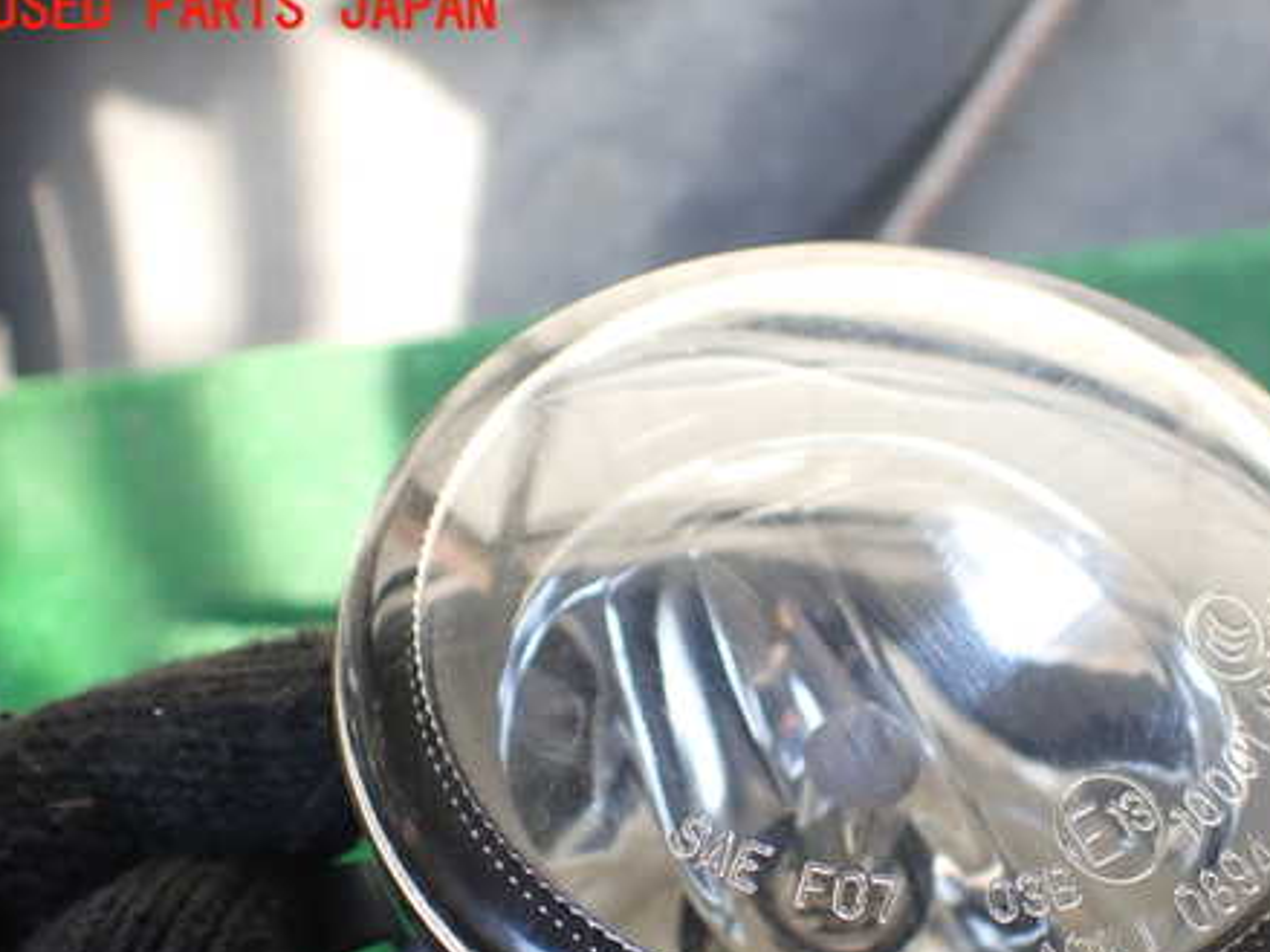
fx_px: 1504
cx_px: 839
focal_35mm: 41
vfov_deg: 34.8
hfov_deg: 45.2
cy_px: 625
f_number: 2.3
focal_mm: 5.4
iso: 100
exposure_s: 1/125
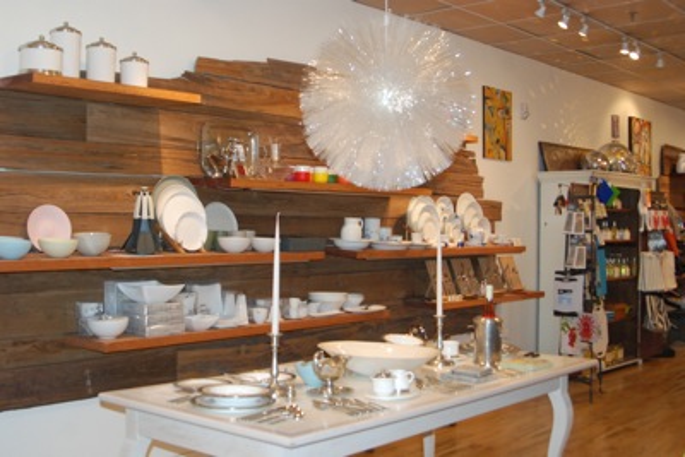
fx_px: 799
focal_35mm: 42
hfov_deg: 46.4
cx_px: 342
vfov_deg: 31.9
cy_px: 228
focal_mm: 28
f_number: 5
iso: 800
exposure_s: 1/60
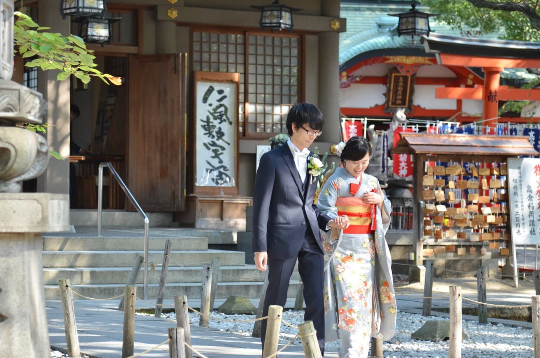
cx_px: 270
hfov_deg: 19.5
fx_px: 1572
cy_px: 179
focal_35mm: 105
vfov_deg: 13.0
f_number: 4
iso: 1000
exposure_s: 1/1250
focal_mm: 70
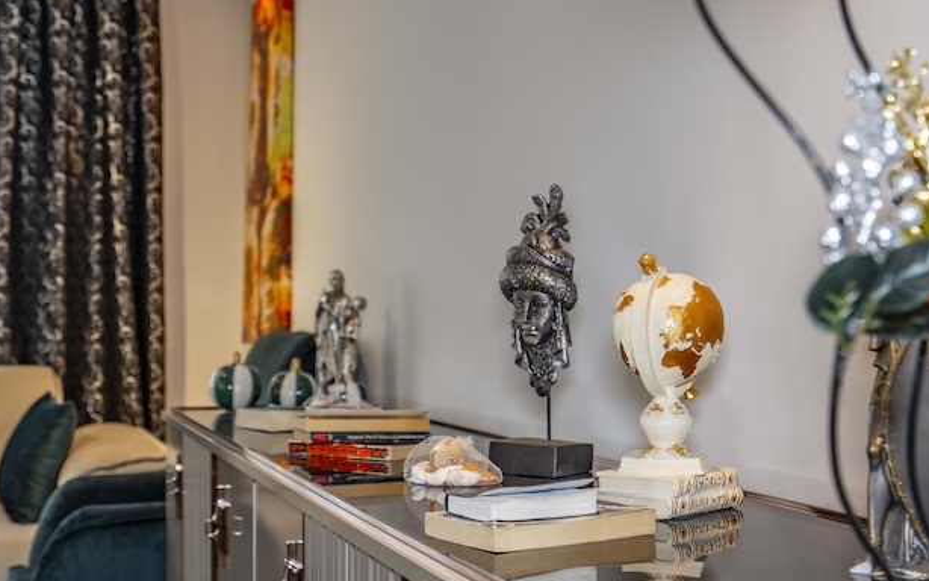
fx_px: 1215
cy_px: 356
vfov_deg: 26.8
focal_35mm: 48
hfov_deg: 41.8
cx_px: 499
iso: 640
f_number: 4
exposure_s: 1/125
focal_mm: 35
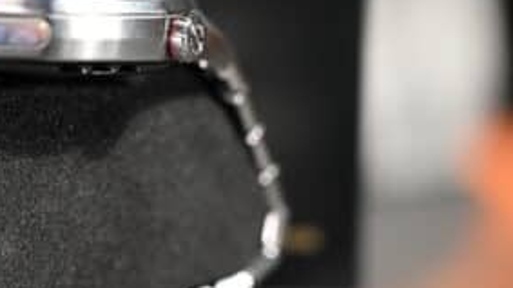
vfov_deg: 7.0
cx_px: 185
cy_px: 100
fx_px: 2353
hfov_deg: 12.4
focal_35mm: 173
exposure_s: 1/125
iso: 720
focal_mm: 120
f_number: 4
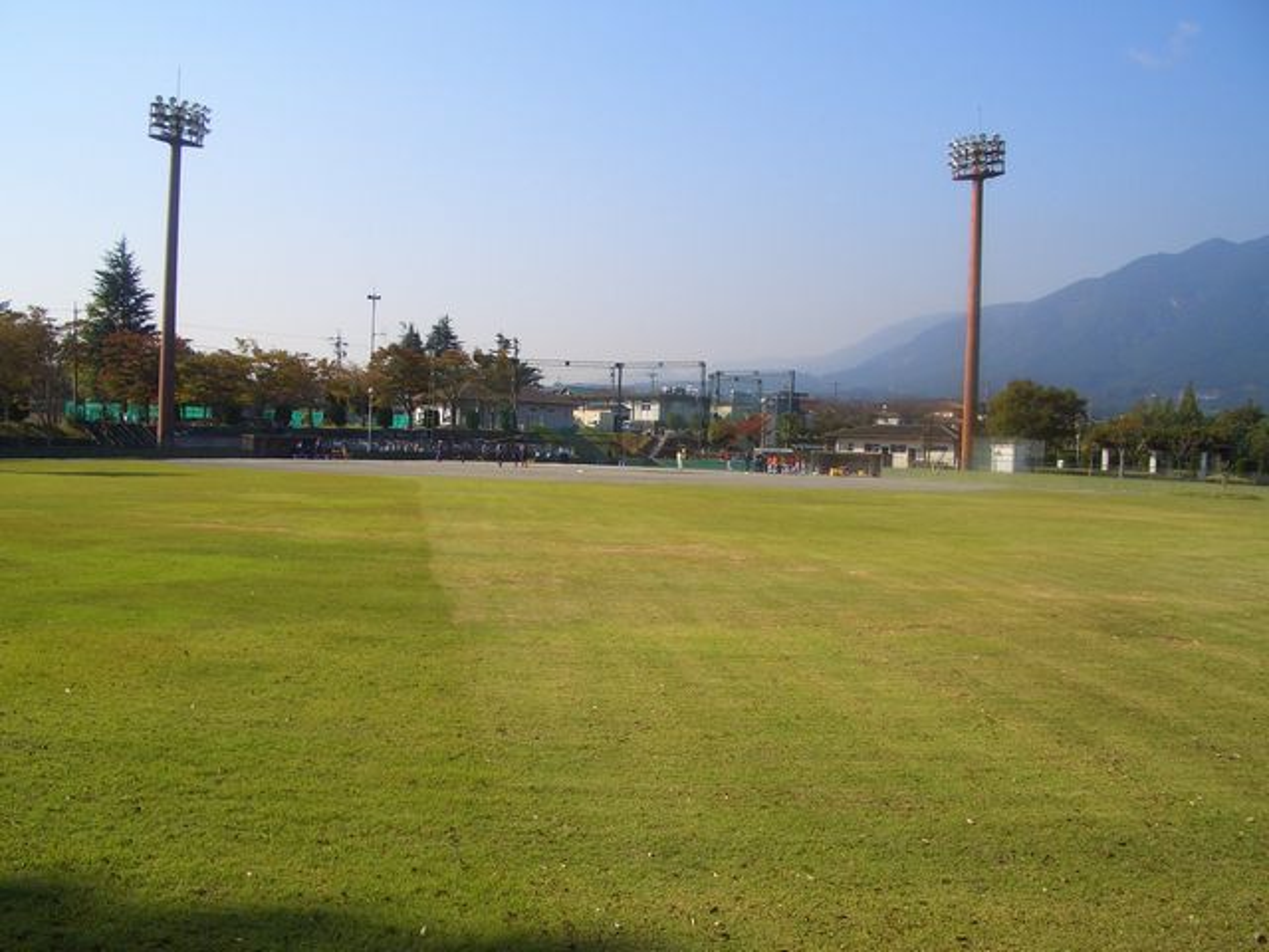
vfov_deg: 40.7
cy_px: 476
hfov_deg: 52.6
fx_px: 1283
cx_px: 634
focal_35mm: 35
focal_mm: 5.8
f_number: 4.3
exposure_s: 1/400
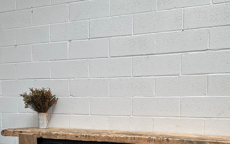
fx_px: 276
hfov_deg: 45.0
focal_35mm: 44
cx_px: 137
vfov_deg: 27.9
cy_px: 136
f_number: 1.78
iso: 64
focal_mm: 6.86
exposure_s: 1/136
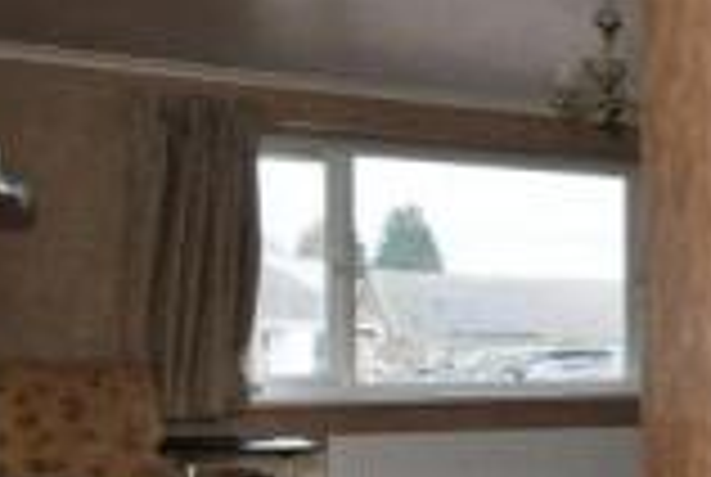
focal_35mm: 62
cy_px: 362
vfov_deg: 21.8
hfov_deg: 20.2
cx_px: 1352
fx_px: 1227
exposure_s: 1/60
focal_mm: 10
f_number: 8
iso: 400
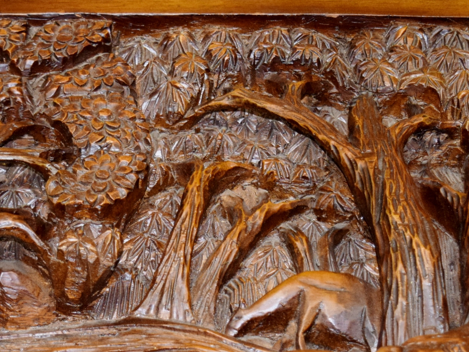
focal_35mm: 137
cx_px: 138
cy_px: 305
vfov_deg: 10.8
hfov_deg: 14.4
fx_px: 1856
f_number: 5
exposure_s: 1/30
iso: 1400
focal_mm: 40
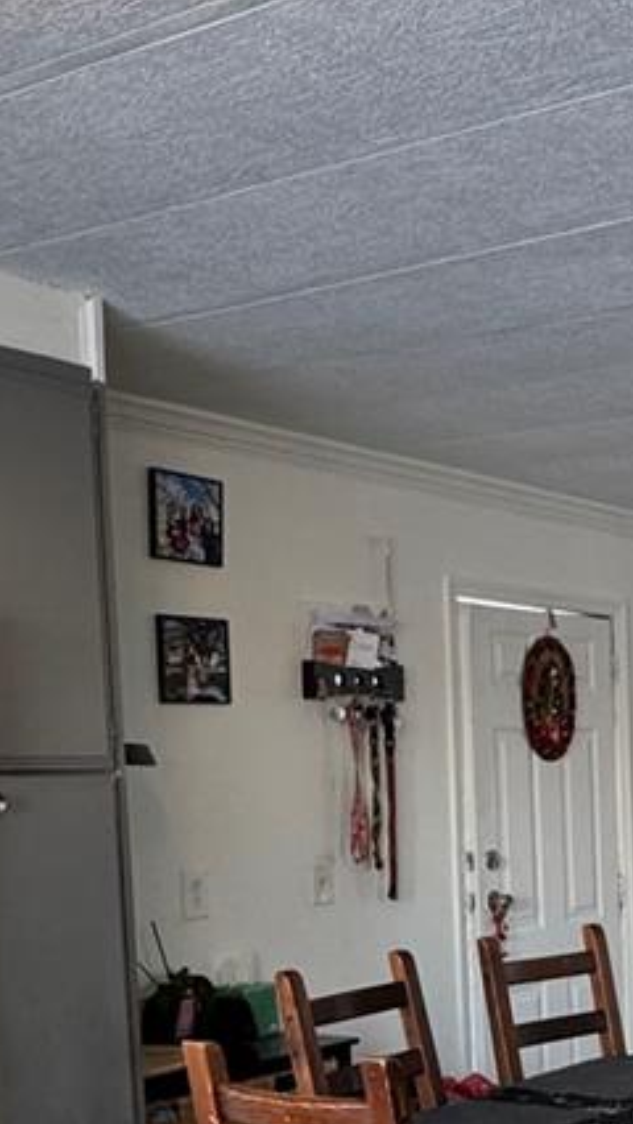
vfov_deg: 36.6
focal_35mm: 55
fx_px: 1639
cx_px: 736
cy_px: 897
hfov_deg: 20.6
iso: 250
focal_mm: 2.22
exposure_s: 1/60
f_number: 2.2
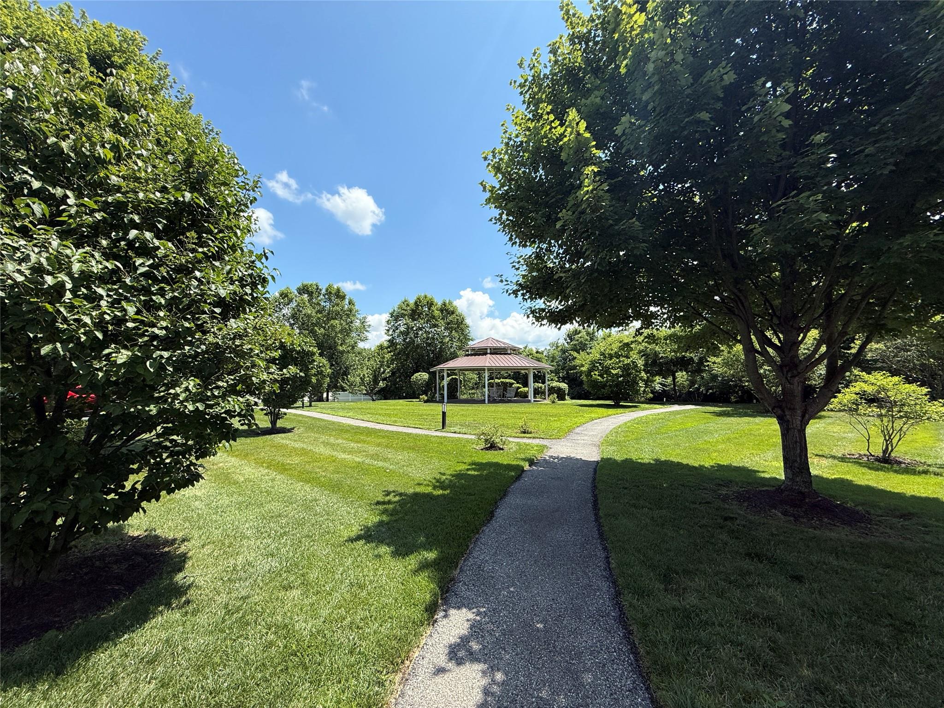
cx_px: 472
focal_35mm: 14
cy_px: 354
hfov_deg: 102.1
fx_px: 382
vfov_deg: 85.7
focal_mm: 2.22
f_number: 2.2
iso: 50
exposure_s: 1/1656
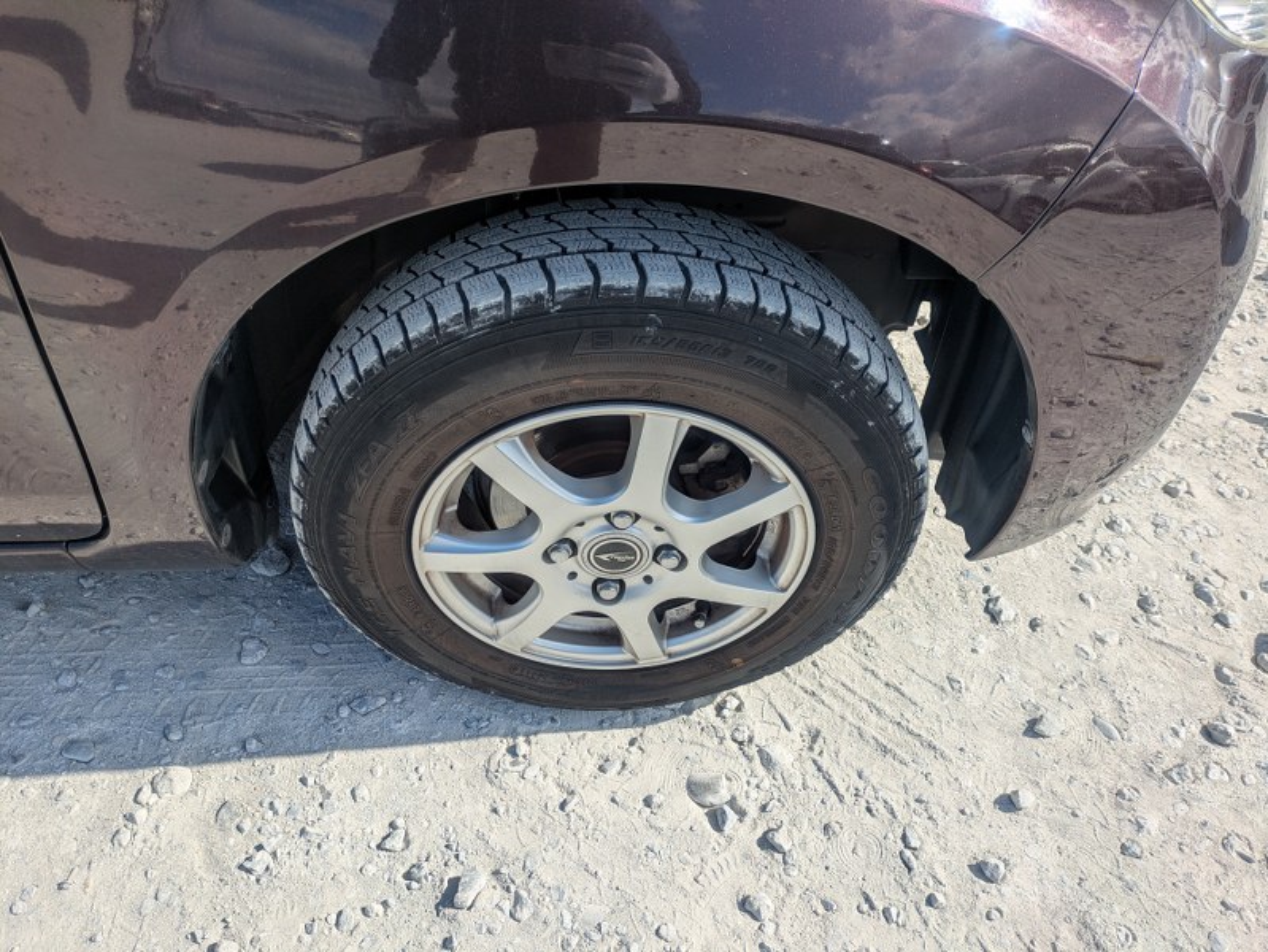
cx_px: 634
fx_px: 916
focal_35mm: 25
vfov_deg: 54.9
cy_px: 476
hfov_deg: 69.4
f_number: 1.89
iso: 44
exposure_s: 1/1653
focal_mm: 5.43
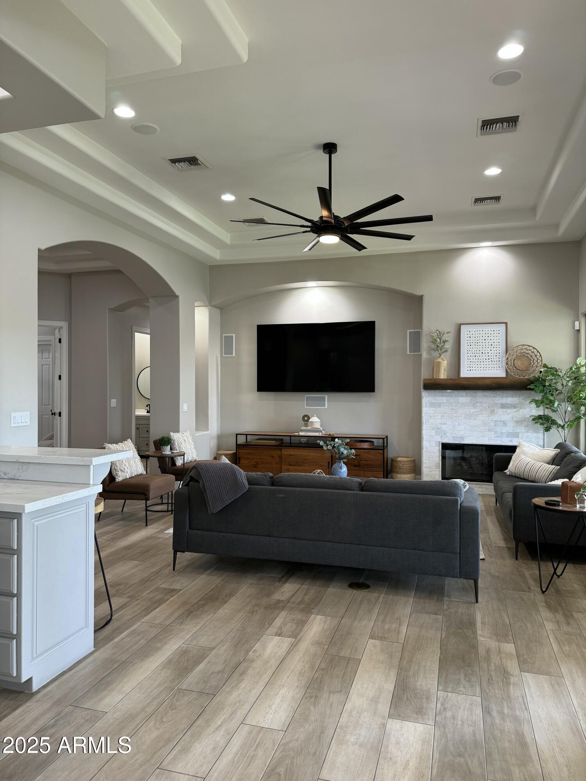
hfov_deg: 56.8
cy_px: 390
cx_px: 293
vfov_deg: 71.6
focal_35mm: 24
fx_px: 542
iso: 160
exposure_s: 1/60
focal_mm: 6.76
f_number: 1.78
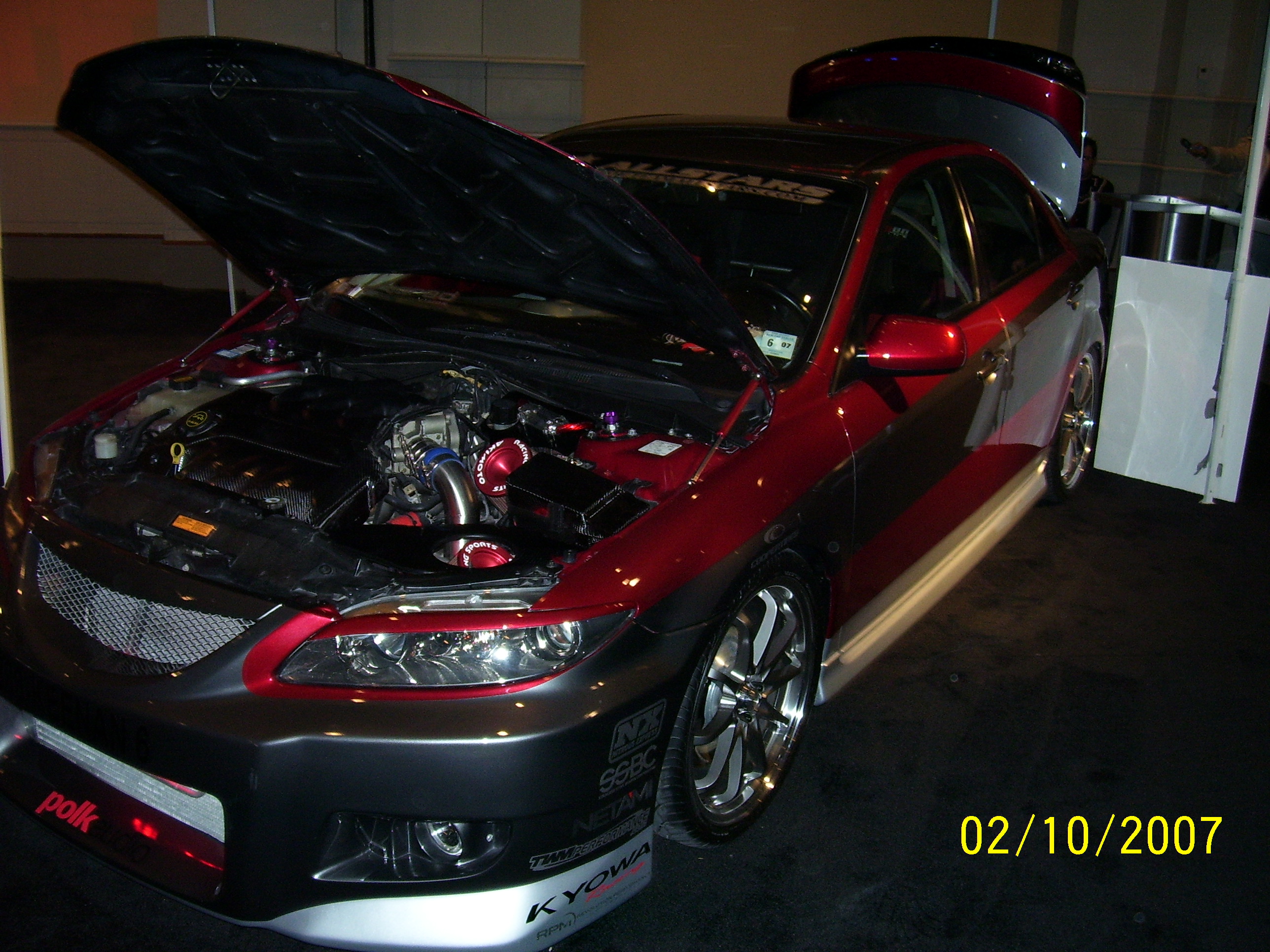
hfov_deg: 54.0
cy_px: 476
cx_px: 635
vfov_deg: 41.8
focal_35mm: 34
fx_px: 1247
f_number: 2.7
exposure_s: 1/60
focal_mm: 5.6
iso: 125
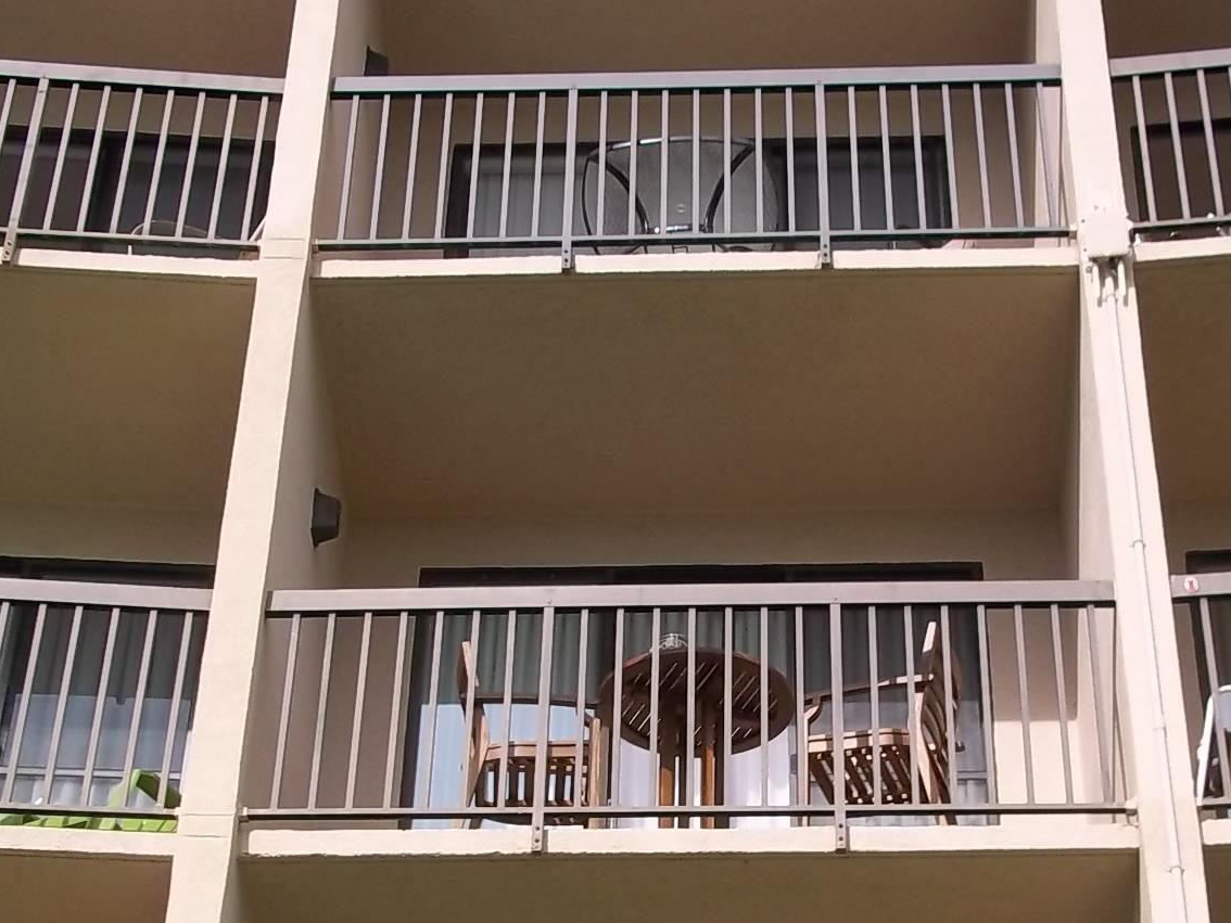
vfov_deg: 22.2
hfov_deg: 29.8
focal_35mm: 65
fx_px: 2312
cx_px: 700
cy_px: 780
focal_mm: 6.5
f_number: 8
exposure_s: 1/160
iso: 80
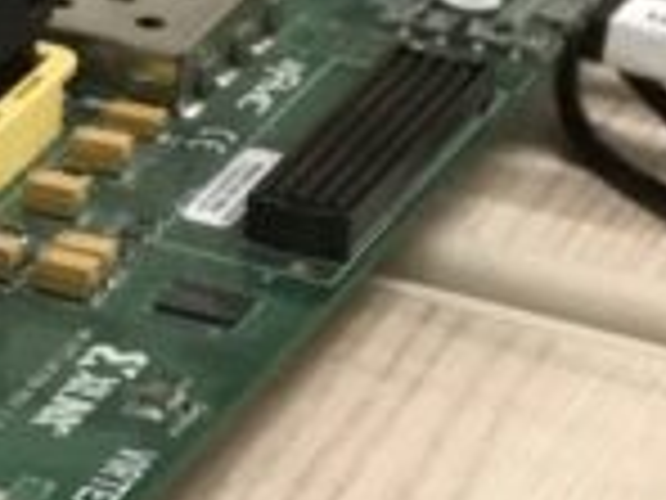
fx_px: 5676
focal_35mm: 295
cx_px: -1017
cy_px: -315
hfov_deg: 6.4
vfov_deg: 5.0
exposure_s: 1/60
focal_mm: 6.6
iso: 200
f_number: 2.8
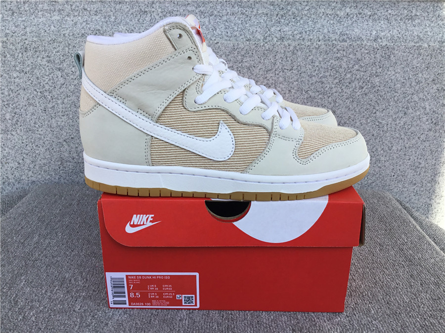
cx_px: 222
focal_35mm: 31
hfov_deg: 58.4
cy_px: 166
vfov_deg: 45.4
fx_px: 399
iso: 25
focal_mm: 3.3
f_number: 2.4
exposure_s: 1/684
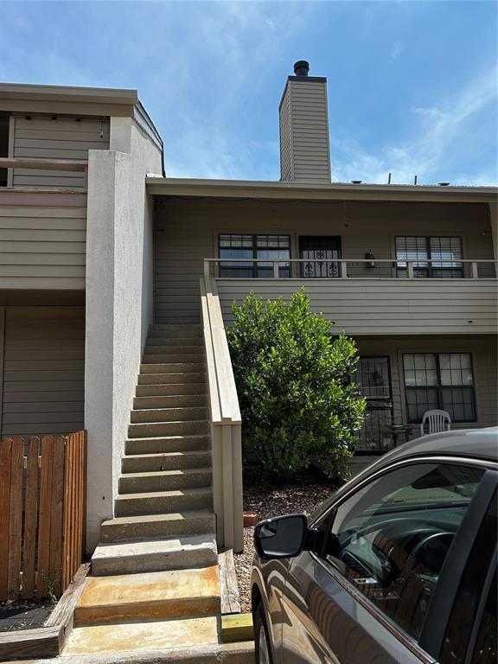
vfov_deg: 67.3
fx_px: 499
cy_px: 332
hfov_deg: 53.1
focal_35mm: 26
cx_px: 249
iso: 50
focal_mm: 5.7
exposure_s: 1/4115
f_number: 1.5
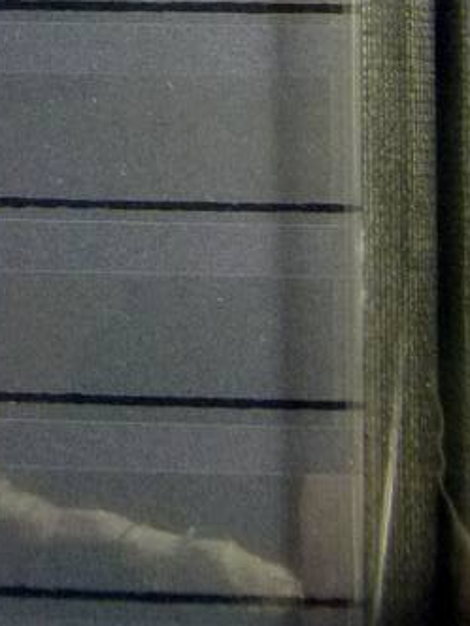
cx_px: -236
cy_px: -322
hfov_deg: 12.4
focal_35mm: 114
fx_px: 2064
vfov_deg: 15.8
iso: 400
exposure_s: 1/50
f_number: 3.1
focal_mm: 6.7
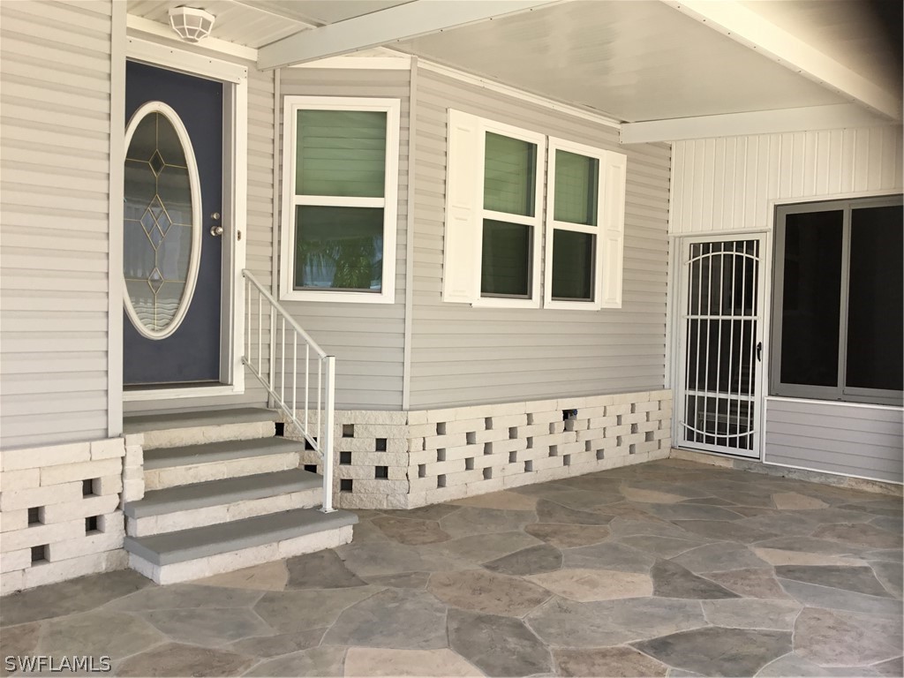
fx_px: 810
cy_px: 339
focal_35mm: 31
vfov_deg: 45.4
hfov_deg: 58.4
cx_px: 452
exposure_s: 1/357
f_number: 2.4
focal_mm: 3.3
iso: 25
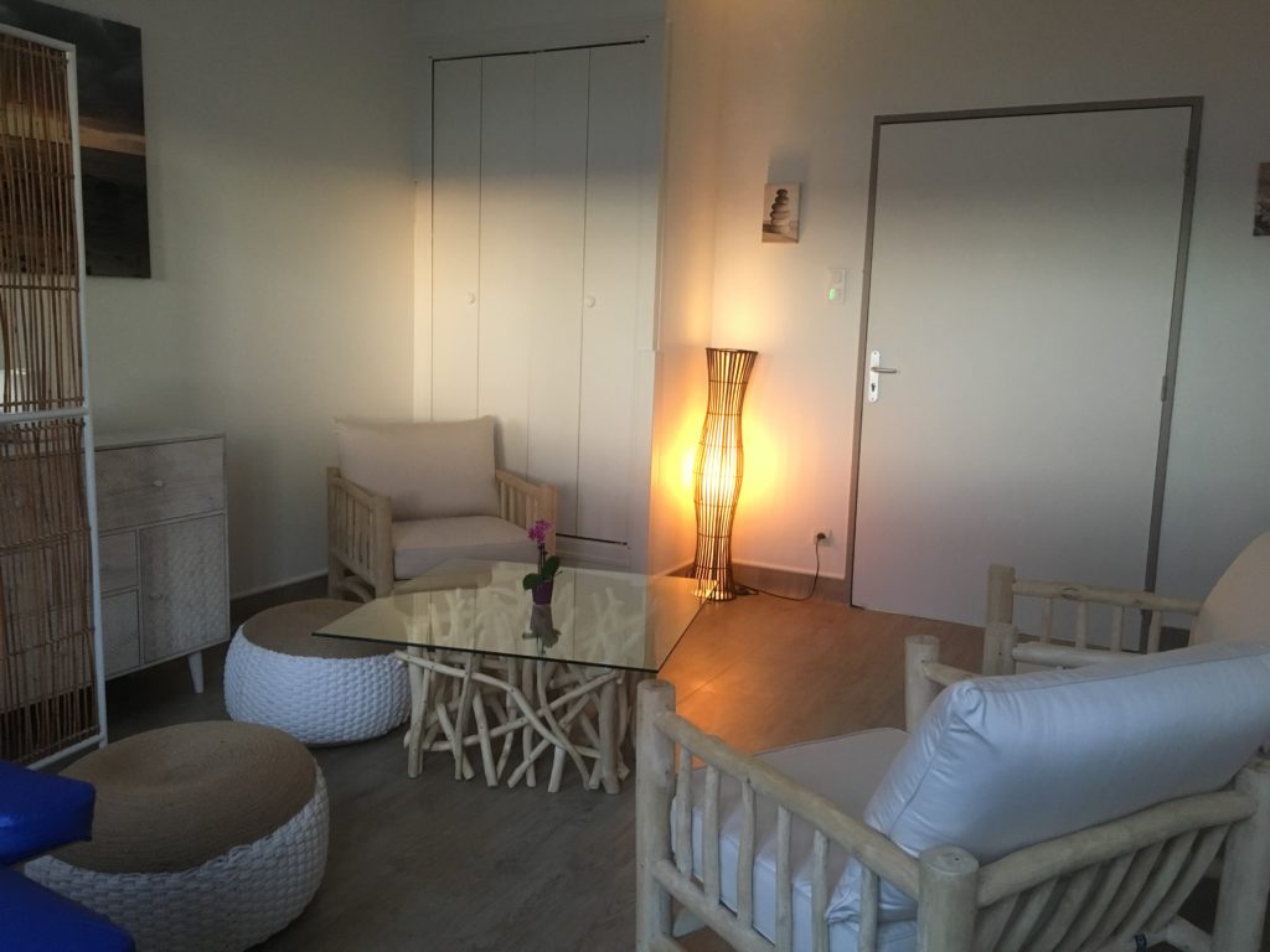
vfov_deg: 48.2
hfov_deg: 61.7
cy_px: 476
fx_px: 1064
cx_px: 635
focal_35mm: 29
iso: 200
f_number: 2.2
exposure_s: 1/20
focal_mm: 4.15
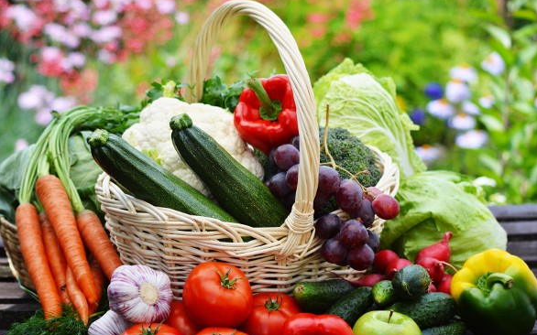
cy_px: 176
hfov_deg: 16.6
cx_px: 269
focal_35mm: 126
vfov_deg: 10.4
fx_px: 1844
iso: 100
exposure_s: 1/400
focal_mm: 82
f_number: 4
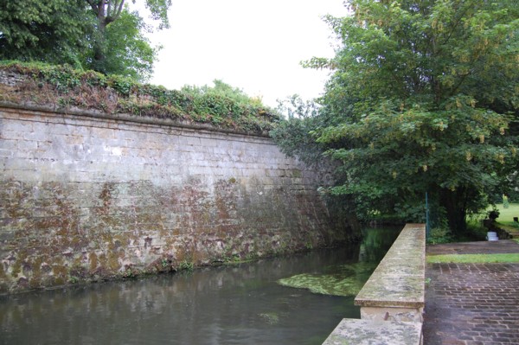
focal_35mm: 27
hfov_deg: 67.4
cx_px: 260
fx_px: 389
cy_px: 172
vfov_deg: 47.9
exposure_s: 1/100
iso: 400
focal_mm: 18
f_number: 5
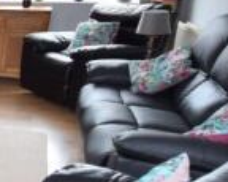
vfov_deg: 19.8
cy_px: 126
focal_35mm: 77
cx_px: -204
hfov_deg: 18.3
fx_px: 519
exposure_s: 1/60
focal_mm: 12
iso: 400
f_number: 4
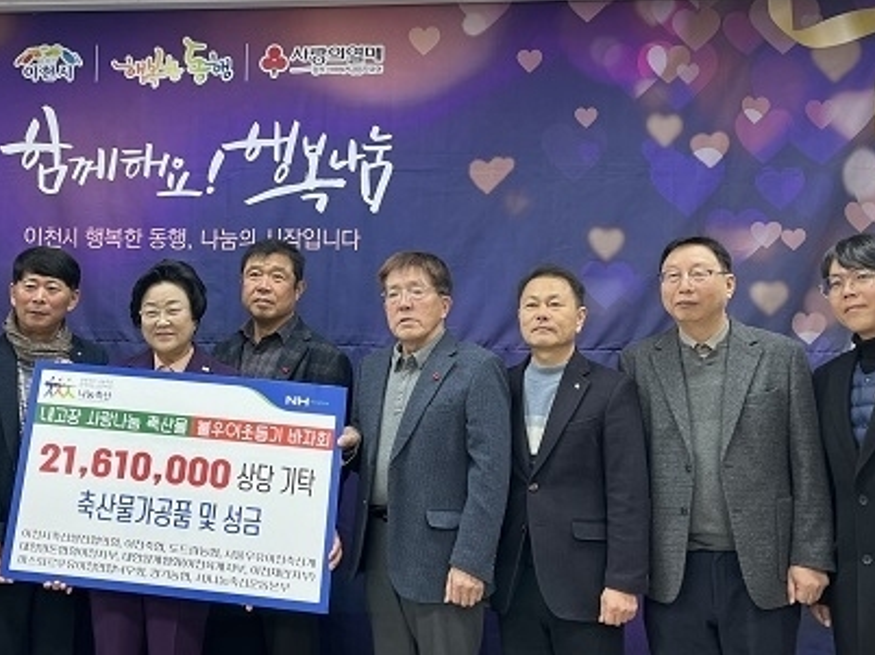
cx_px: 268
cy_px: 235
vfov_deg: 32.6
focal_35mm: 44
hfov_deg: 42.2
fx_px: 1112
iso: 80
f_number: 1.6
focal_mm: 5.1
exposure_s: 1/60
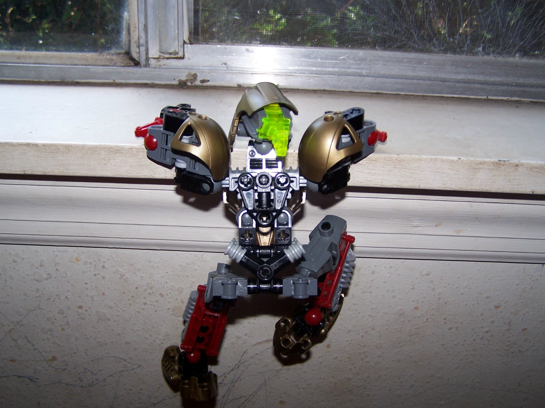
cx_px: 272
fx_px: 598
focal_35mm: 38
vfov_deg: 37.7
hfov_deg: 49.0
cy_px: 204
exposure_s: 1/60
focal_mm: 6.3
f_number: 2.8
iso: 80
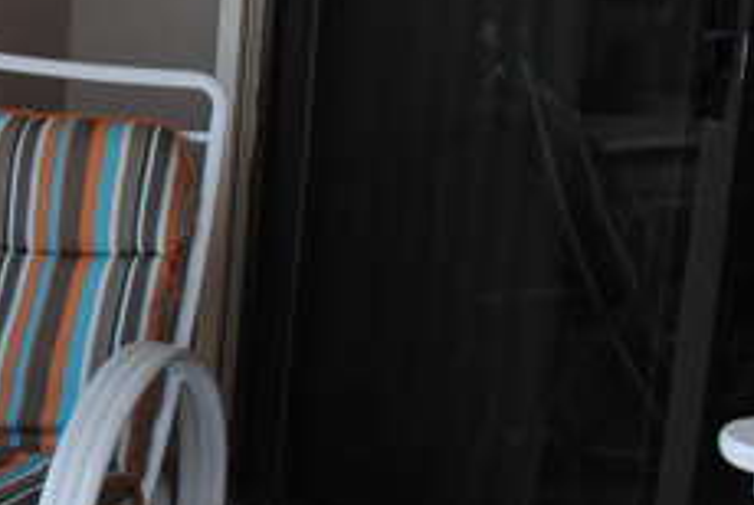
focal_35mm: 90
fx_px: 1887
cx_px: -447
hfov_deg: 19.1
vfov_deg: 15.0
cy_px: 26
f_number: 7.1
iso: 100
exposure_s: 1/200
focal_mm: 18
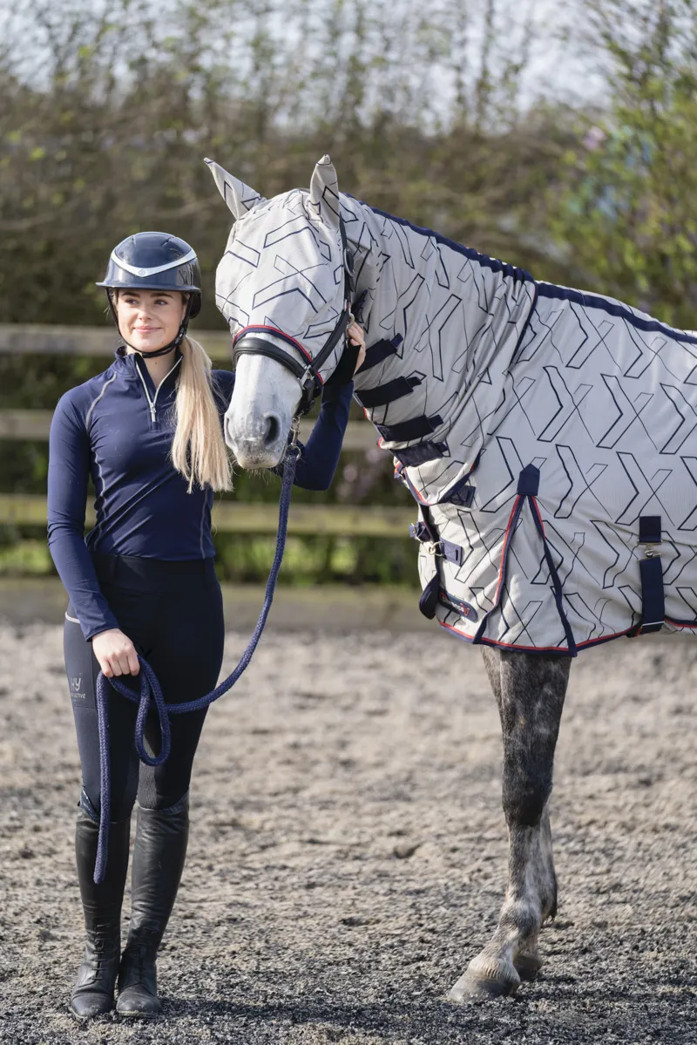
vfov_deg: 14.1
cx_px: 348
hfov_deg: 9.4
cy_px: 522
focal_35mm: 146
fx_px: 4237
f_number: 2.8
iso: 100
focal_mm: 146
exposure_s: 1/320
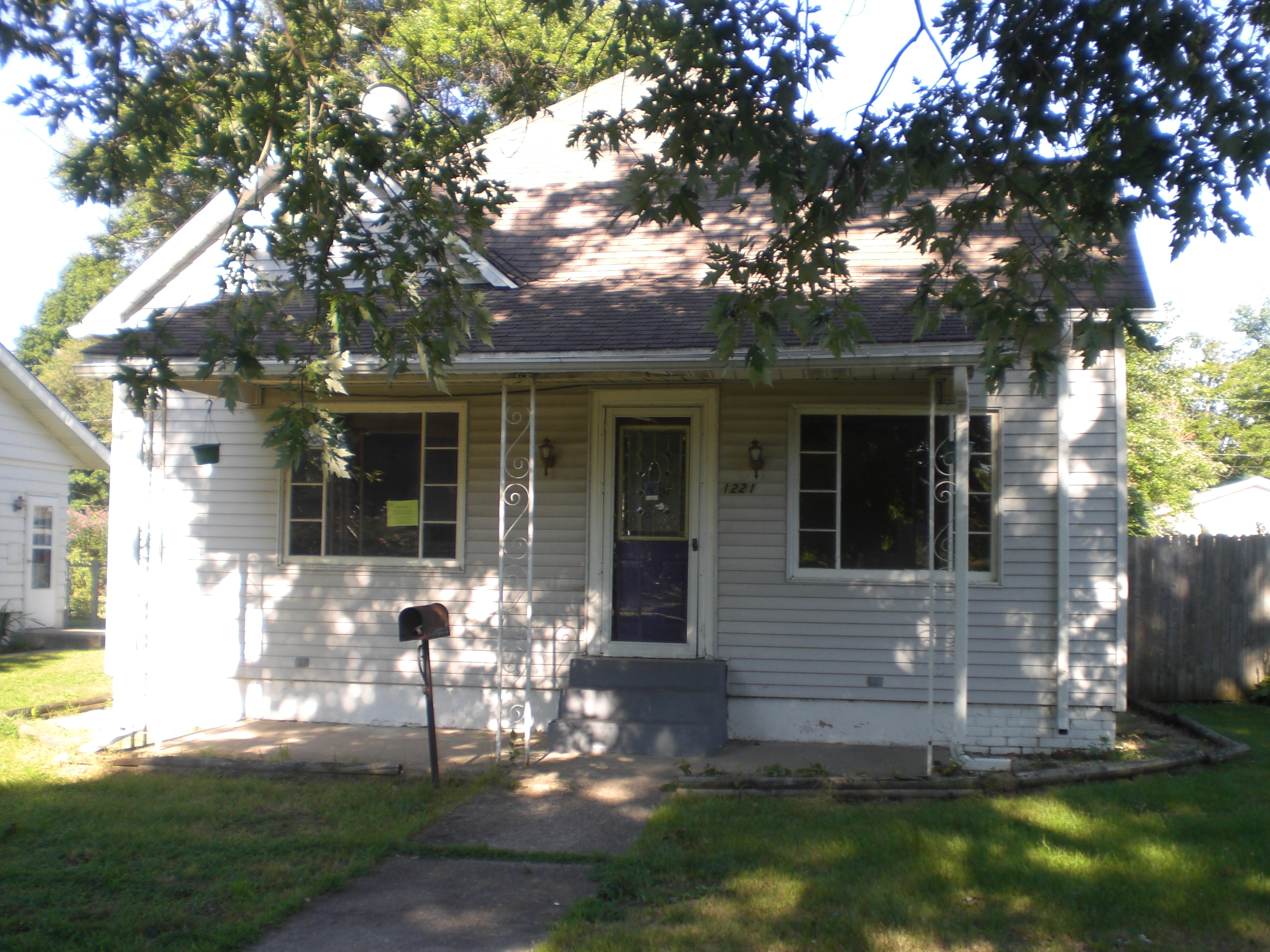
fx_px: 1394
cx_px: 635
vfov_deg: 37.7
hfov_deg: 49.0
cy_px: 476
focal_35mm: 38
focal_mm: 6.3
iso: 50
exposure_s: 1/125
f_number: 3.1
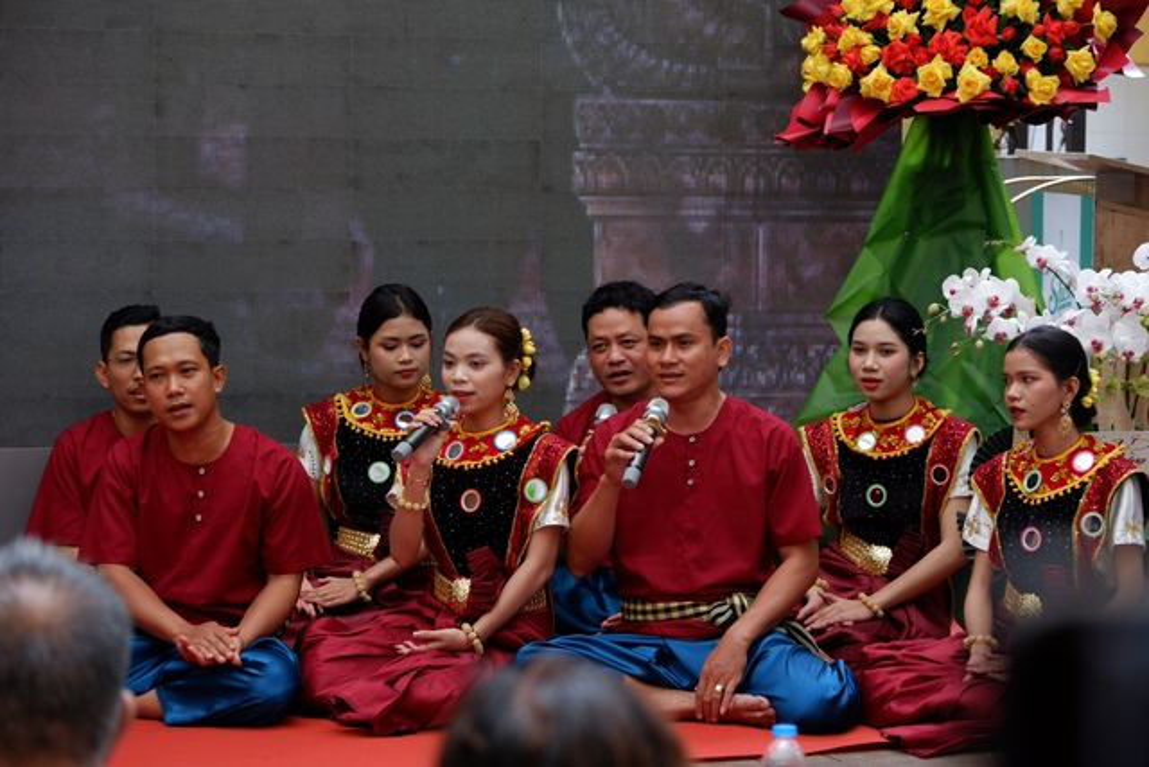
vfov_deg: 11.4
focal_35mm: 120
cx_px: 574
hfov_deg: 17.1
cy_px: 384
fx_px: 3831
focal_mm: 80
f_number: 4
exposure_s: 1/140
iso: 400
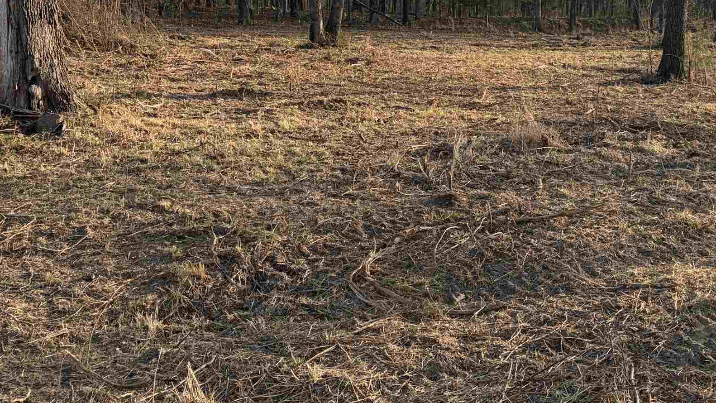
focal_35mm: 55
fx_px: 1044
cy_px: 10
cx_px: 497
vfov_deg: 21.2
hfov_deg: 37.3
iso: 50
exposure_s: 1/1751
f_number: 1.6
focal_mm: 5.96
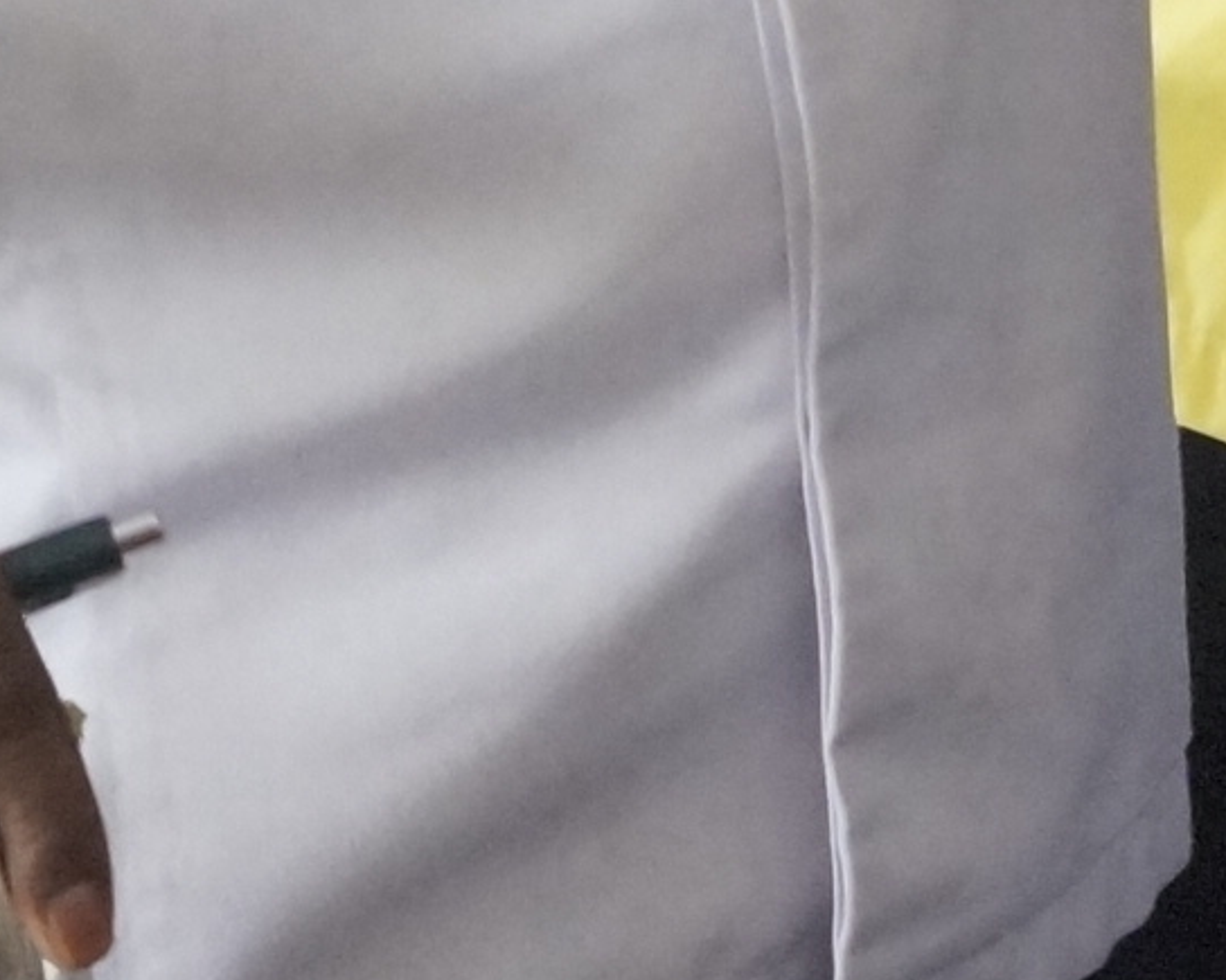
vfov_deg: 7.2
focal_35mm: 210
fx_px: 7631
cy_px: -705
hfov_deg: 9.1
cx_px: 1174
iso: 3200
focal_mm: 21
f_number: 4.5
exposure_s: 1/160
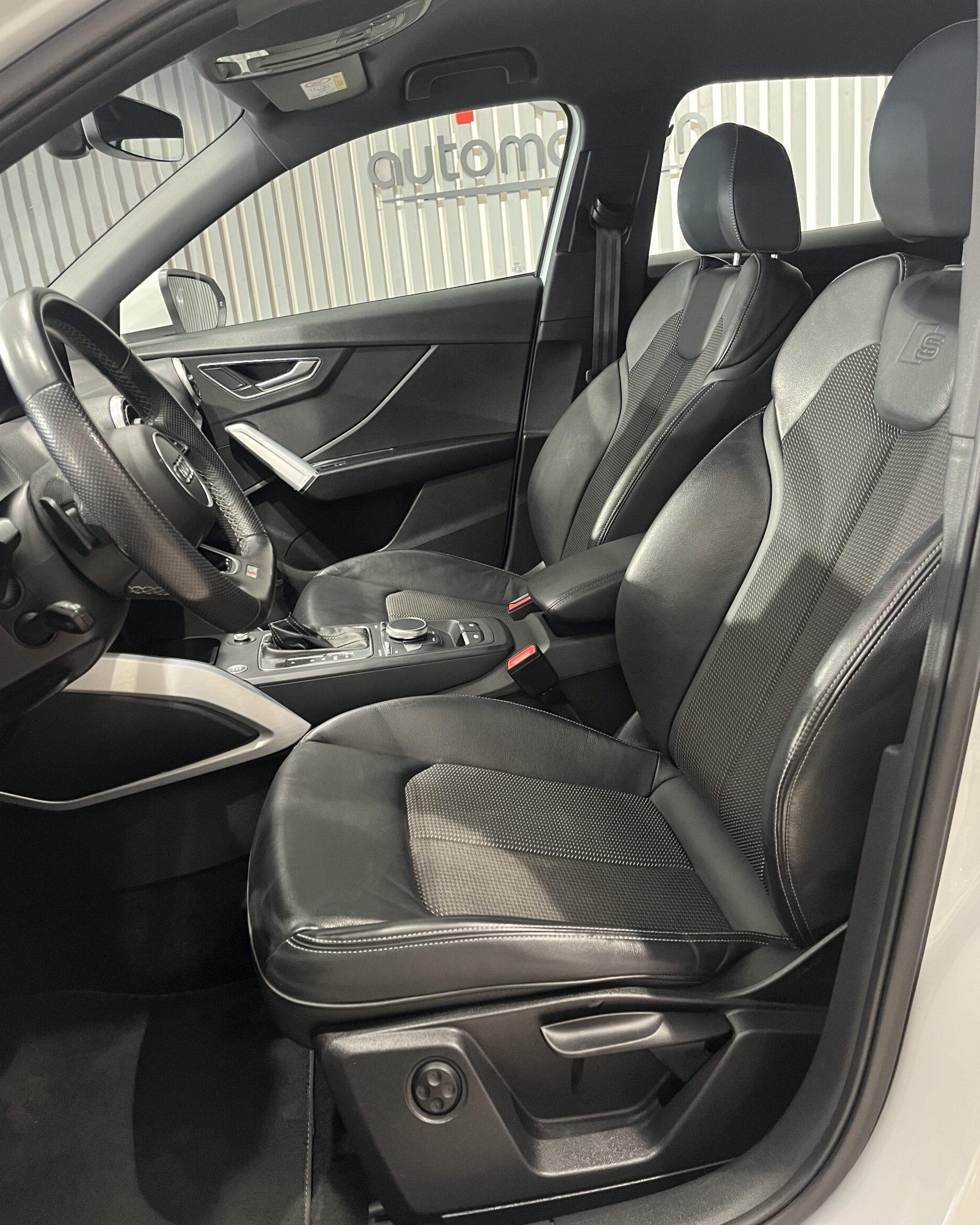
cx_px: 492
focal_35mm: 28
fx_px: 1015
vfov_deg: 62.1
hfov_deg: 51.5
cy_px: 551
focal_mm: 5.1
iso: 400
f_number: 1.6
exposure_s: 1/33
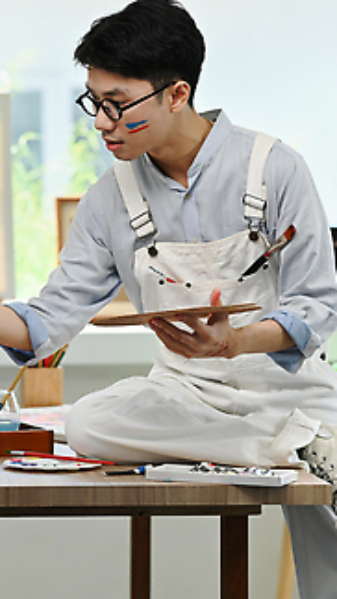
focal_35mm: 136
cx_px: 112
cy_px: 324
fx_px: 2163
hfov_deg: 8.9
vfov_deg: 15.8
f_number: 3.5
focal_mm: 105
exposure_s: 1/640
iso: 400
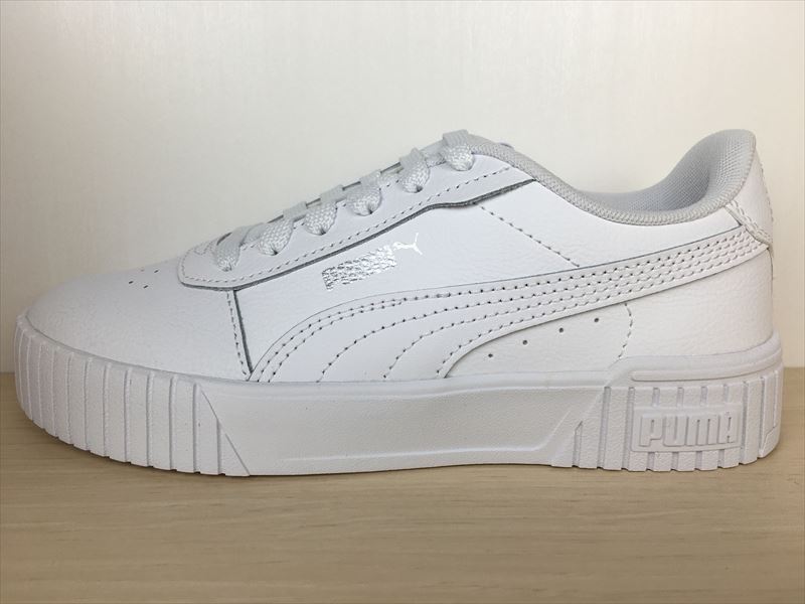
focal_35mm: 29
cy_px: 302
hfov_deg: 61.7
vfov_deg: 48.2
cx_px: 402
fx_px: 674
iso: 25
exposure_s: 1/179
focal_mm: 4.15
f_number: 2.2
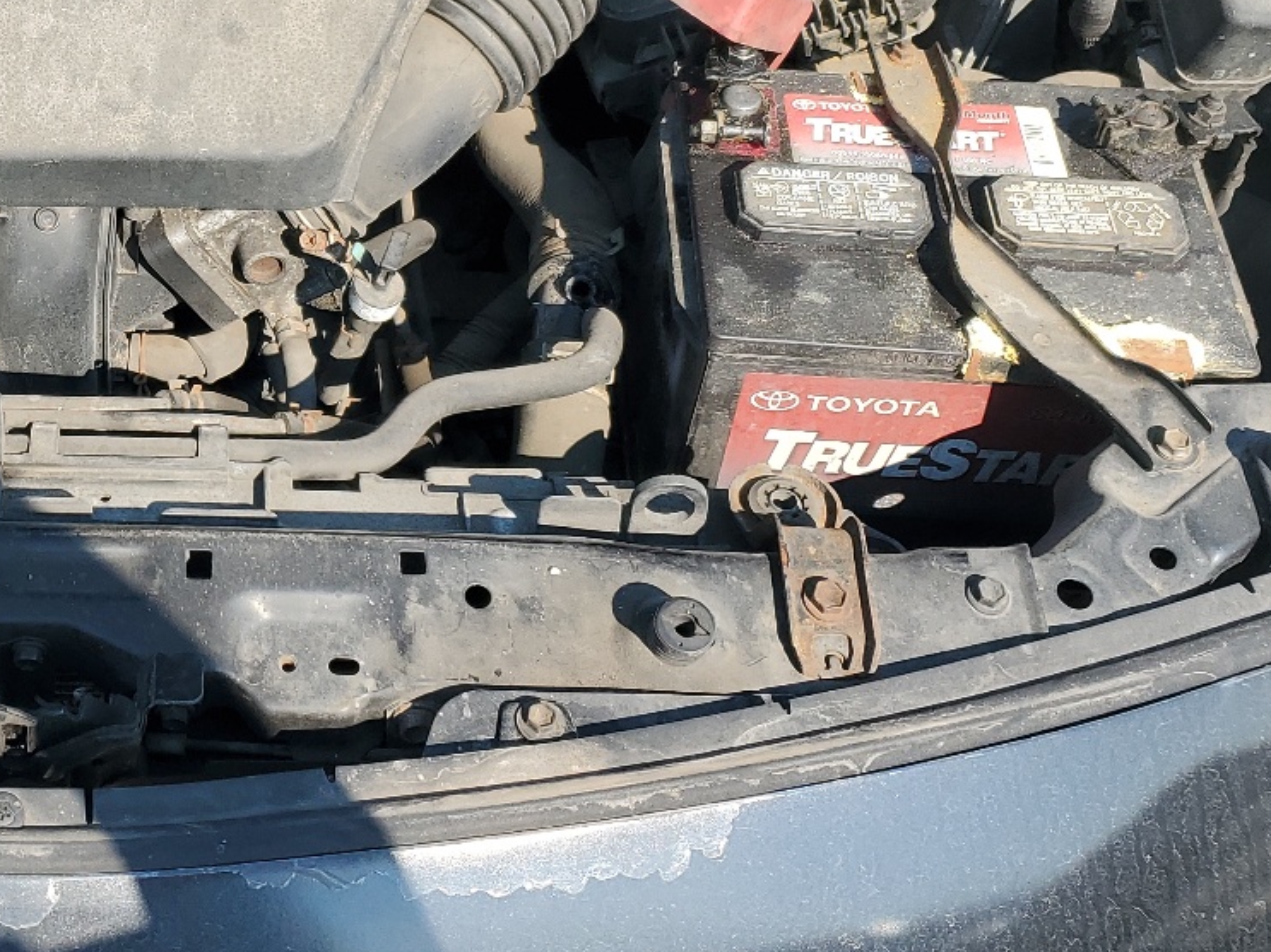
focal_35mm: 56
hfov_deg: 32.4
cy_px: 243
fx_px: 2056
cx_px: 89
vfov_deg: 25.8
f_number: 1.5
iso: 50
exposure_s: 1/1429
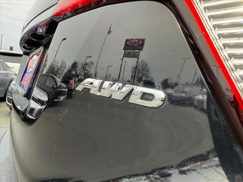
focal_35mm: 24
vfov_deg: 56.8
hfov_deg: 71.6
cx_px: 122
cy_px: 91
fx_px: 168
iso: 40
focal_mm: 2.22
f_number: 2.2
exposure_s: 1/134
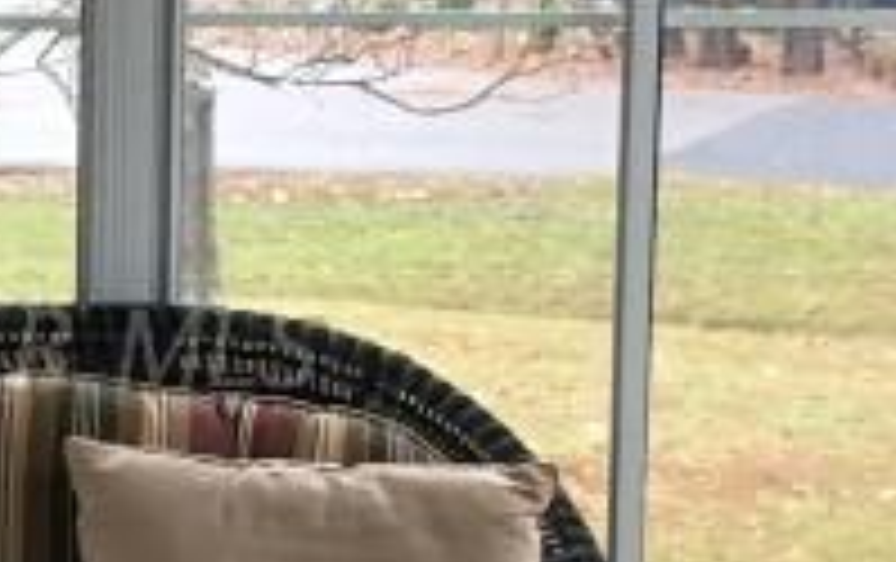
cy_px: 346
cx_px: -108
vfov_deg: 8.9
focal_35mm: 148
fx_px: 3619
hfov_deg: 13.8
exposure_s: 1/30
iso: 40
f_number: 2.2
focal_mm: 4.15
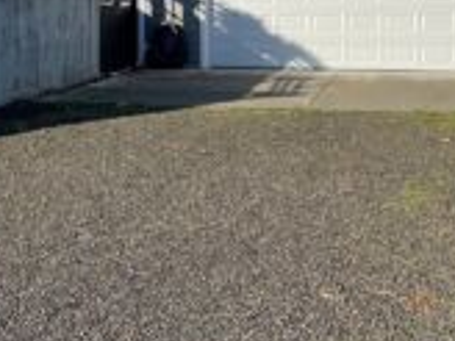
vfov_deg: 23.4
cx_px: 117
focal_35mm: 61
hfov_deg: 31.2
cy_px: 33
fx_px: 802
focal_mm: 5.1
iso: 32
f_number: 1.6
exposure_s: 1/3165
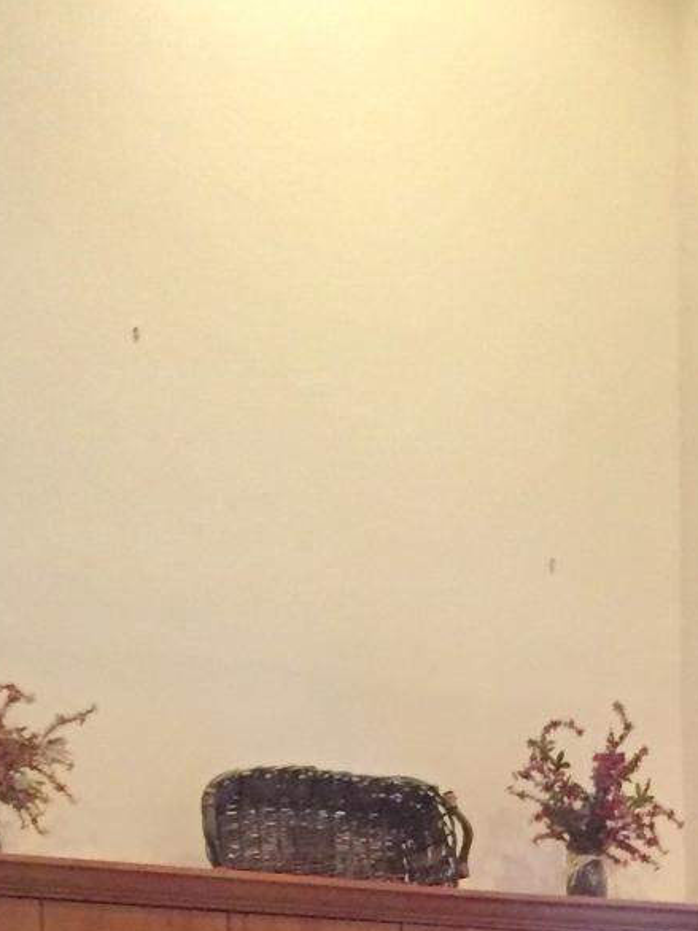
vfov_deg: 17.1
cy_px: 1560
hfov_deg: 14.6
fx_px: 2664
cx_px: 743
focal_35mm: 99
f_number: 2.2
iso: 250
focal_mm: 4.15
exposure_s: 1/30
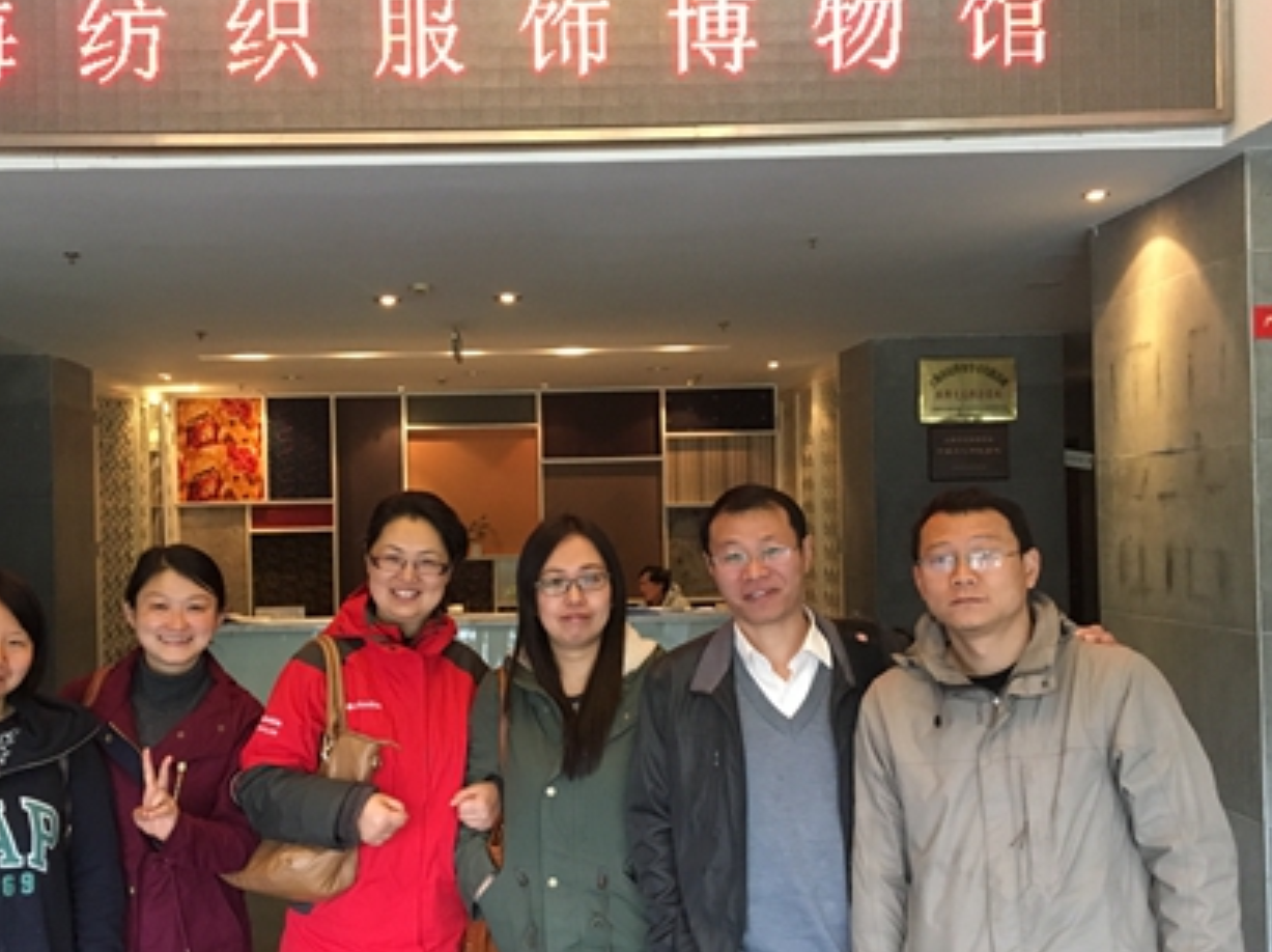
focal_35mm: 39
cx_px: 532
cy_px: 504
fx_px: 1432
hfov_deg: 47.7
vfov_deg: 36.8
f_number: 2.2
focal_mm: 4.15
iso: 200
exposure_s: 1/25
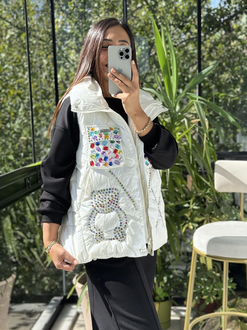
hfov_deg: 29.7
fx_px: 466
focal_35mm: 49
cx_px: 125
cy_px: 166
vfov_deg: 38.9
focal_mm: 6.76
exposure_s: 1/582
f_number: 1.78
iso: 64
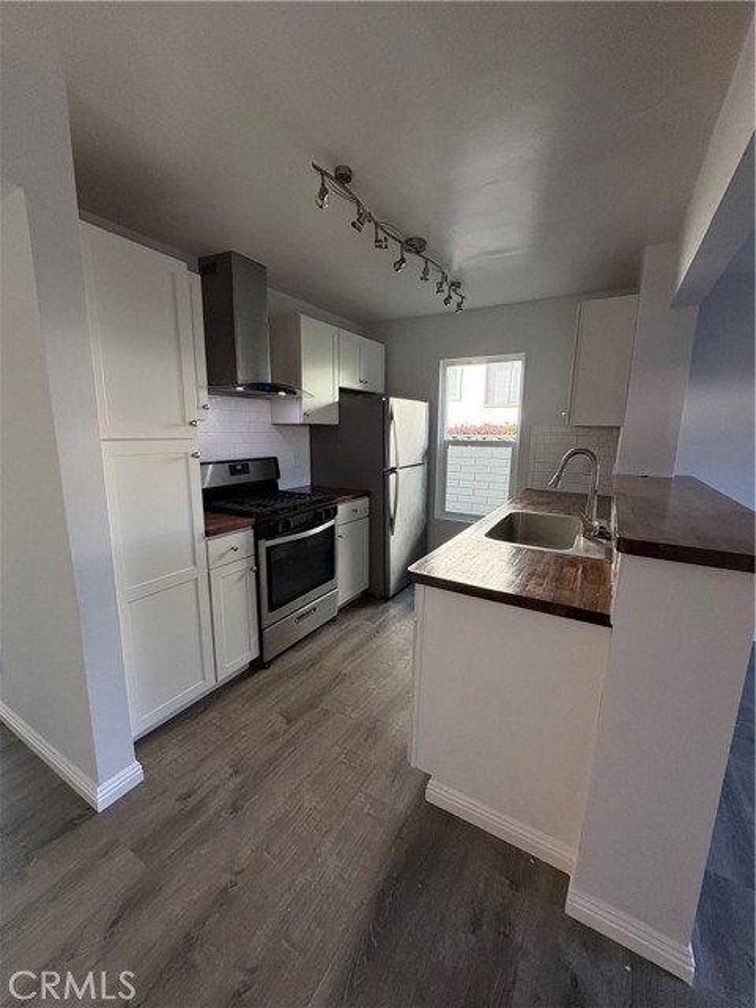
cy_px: 504
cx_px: 378
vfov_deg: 102.1
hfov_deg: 85.7
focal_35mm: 14
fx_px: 408
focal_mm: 2.22
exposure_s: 1/120
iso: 250
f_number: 2.2
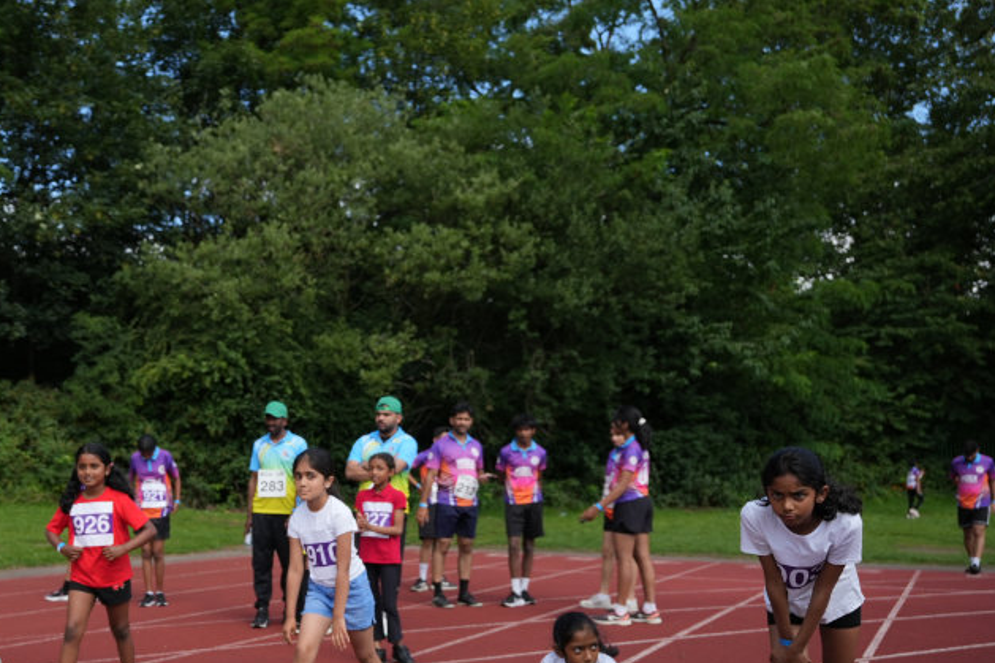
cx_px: 253
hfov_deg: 47.8
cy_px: 463
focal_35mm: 39
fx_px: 1078
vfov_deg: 33.8
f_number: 2.8
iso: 400
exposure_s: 1/5000
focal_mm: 24
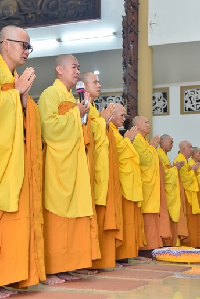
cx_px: 99
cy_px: 118
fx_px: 525
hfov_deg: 21.6
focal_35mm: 63
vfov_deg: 31.8
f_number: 5
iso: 1250
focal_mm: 50
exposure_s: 1/125
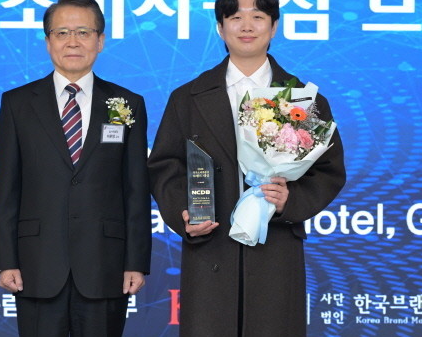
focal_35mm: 151
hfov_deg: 12.8
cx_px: 165
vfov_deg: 10.2
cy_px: 143
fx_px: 1885
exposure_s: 1/100
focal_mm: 97
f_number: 5.6
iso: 1600
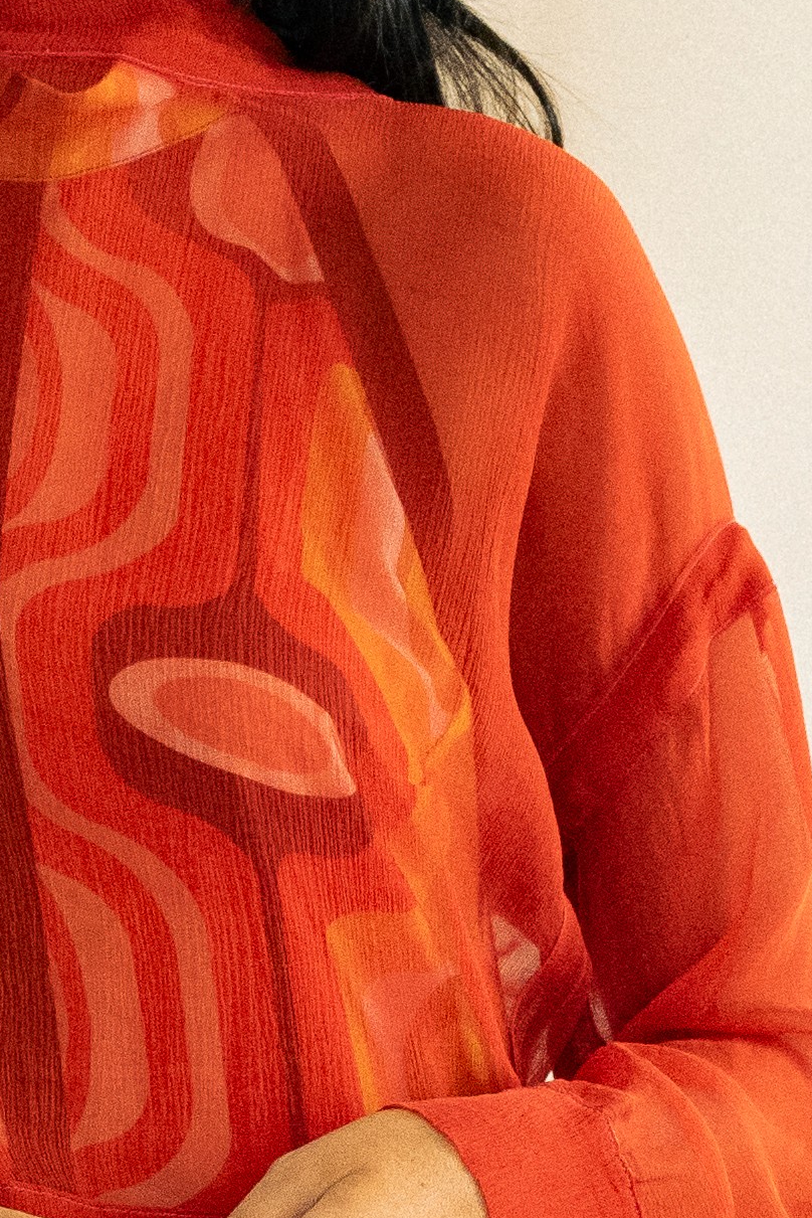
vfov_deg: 8.3
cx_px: 8
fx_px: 8373
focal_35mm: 248
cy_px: 839
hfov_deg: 5.5
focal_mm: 42.8
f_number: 5.6
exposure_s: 1/250
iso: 2000
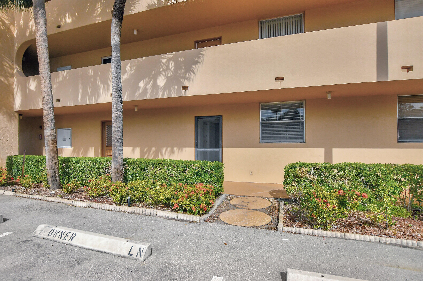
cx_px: 212
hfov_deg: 93.3
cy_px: 140
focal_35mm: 17
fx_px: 200
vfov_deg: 70.4
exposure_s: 1/5000
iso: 1000
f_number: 8
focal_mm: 11.5
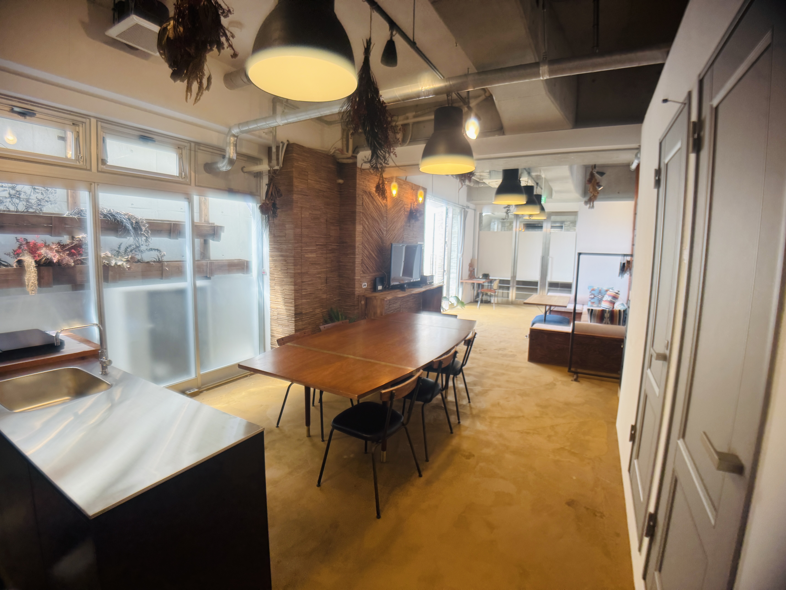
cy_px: 295
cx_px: 393
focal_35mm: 24
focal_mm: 6.76
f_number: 1.78
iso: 100
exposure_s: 1/100
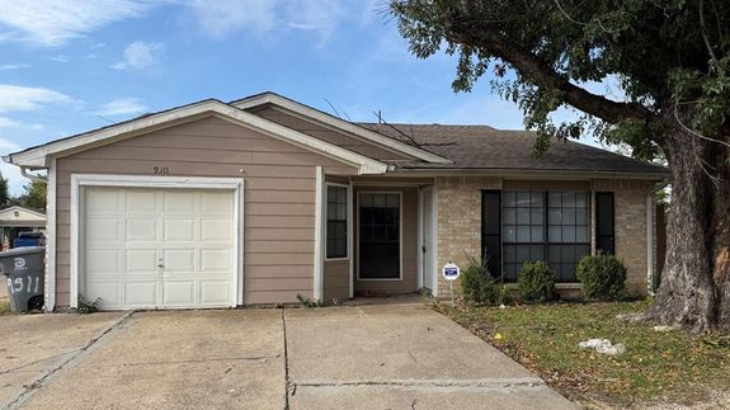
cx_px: 358
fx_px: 522
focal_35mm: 27
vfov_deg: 42.8
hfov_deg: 69.9
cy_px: 224
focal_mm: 6.76
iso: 80
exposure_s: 1/3584
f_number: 1.78
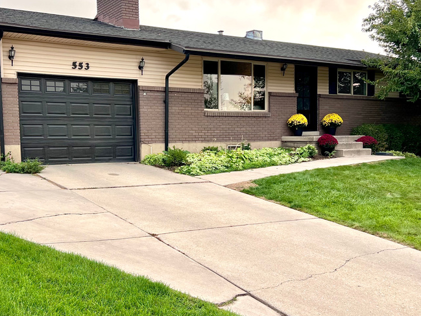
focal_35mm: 41
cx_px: 174
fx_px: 499
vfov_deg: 35.1
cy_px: 176
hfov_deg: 45.6
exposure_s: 1/184
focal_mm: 5.7
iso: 40
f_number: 1.5
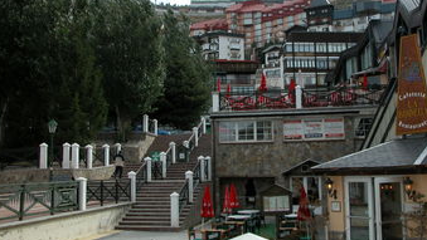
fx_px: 510
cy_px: 84
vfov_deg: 26.4
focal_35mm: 45
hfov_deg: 45.4
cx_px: 241
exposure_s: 1/275
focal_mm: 8.9
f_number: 6.3
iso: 100
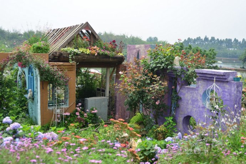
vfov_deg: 37.9
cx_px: 123
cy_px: 82
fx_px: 239
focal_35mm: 35
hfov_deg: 54.4
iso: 200
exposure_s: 1/1000
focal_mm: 35
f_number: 4.5
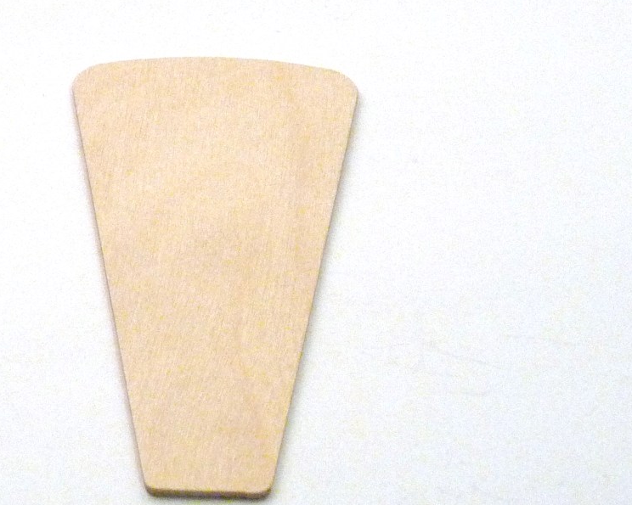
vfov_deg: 17.1
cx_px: 200
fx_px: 1683
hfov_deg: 21.2
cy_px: 281
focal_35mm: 90
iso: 400
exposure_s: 1/25
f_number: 3.4
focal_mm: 11.9
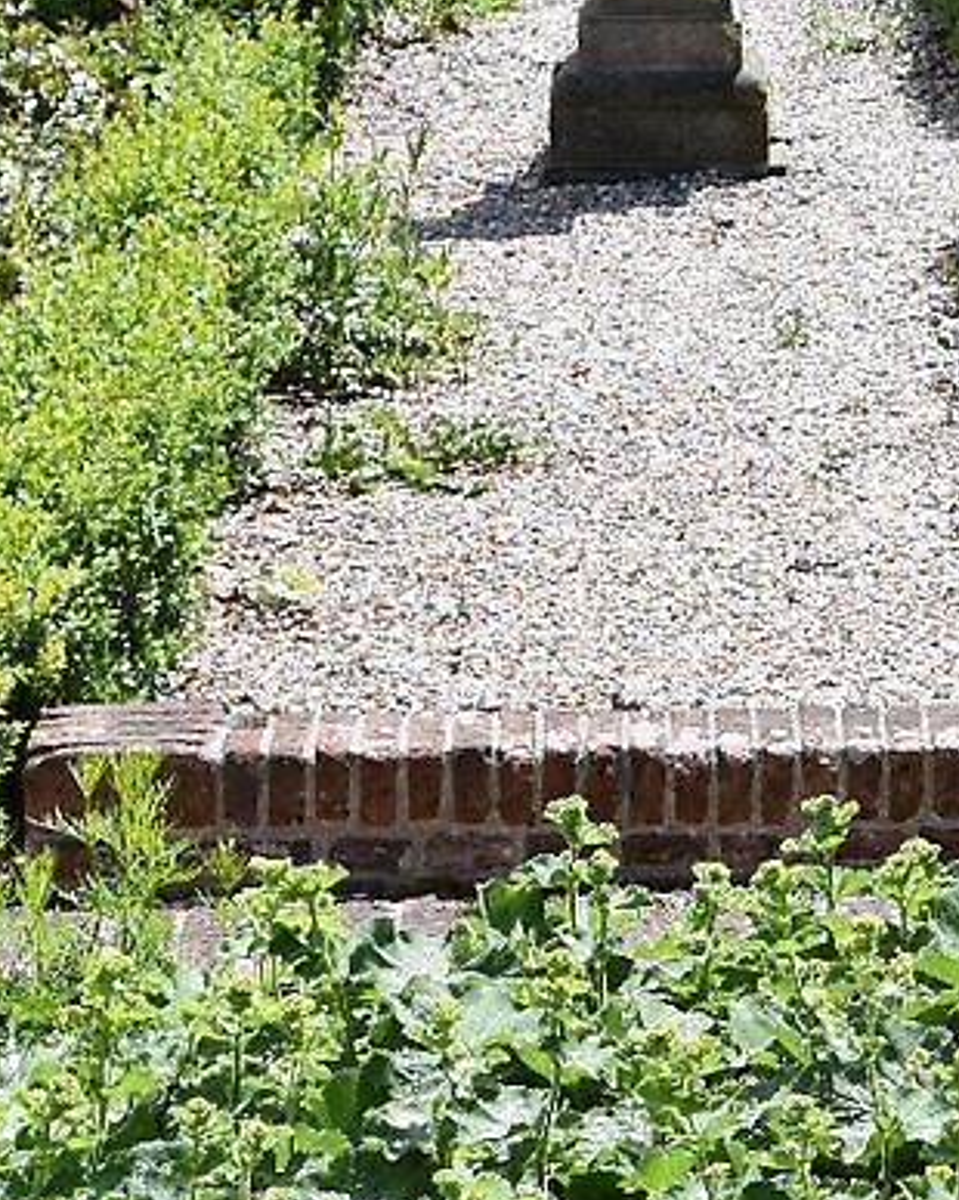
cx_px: 931
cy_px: 810
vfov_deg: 10.5
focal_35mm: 183
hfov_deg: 8.4
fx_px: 6498
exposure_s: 1/320
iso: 200
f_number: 9
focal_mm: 40
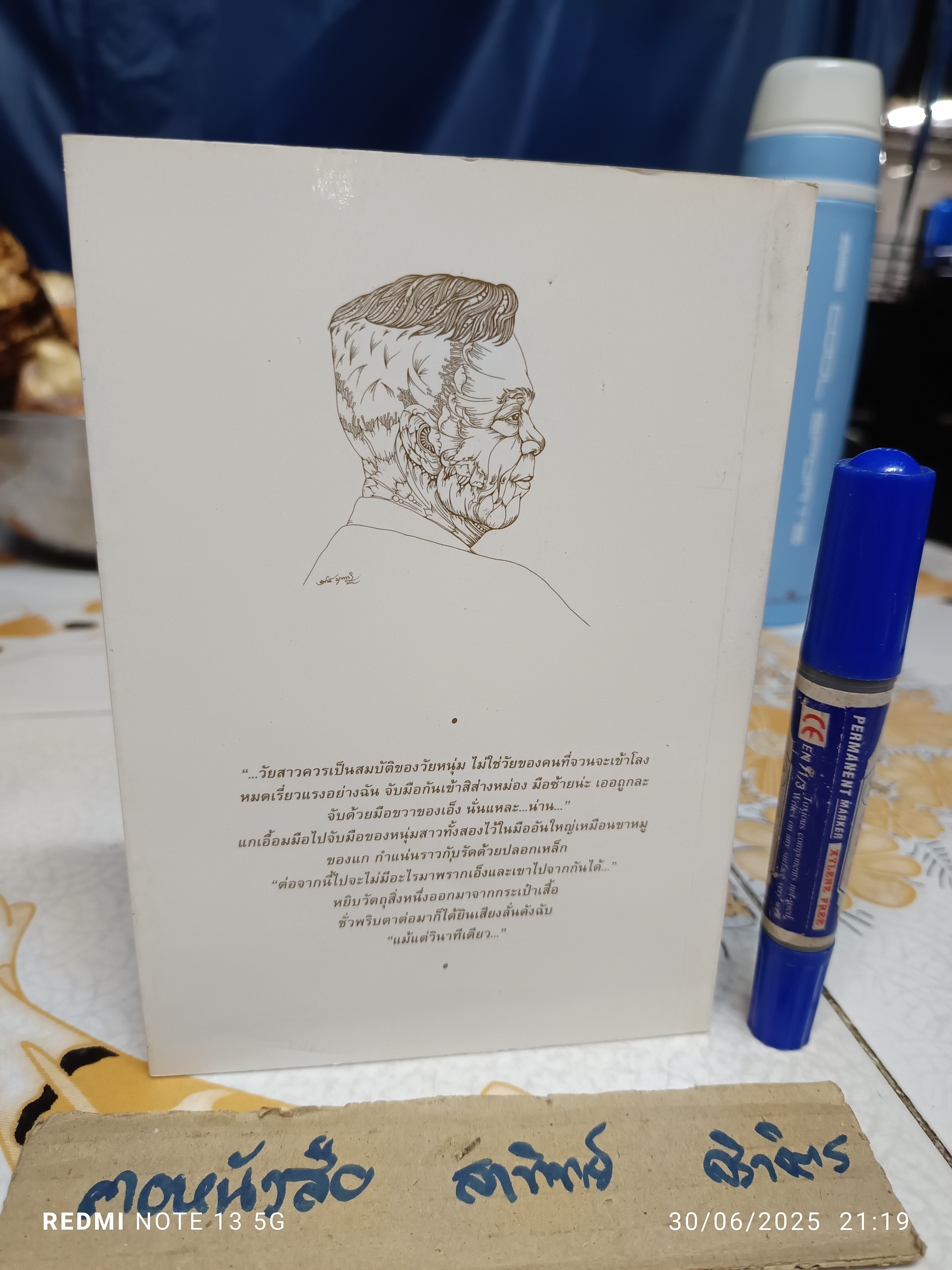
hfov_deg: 56.8
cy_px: 635
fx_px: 880
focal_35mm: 24
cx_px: 476
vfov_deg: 71.6
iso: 1208
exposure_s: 1/25
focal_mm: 5.31
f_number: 1.7
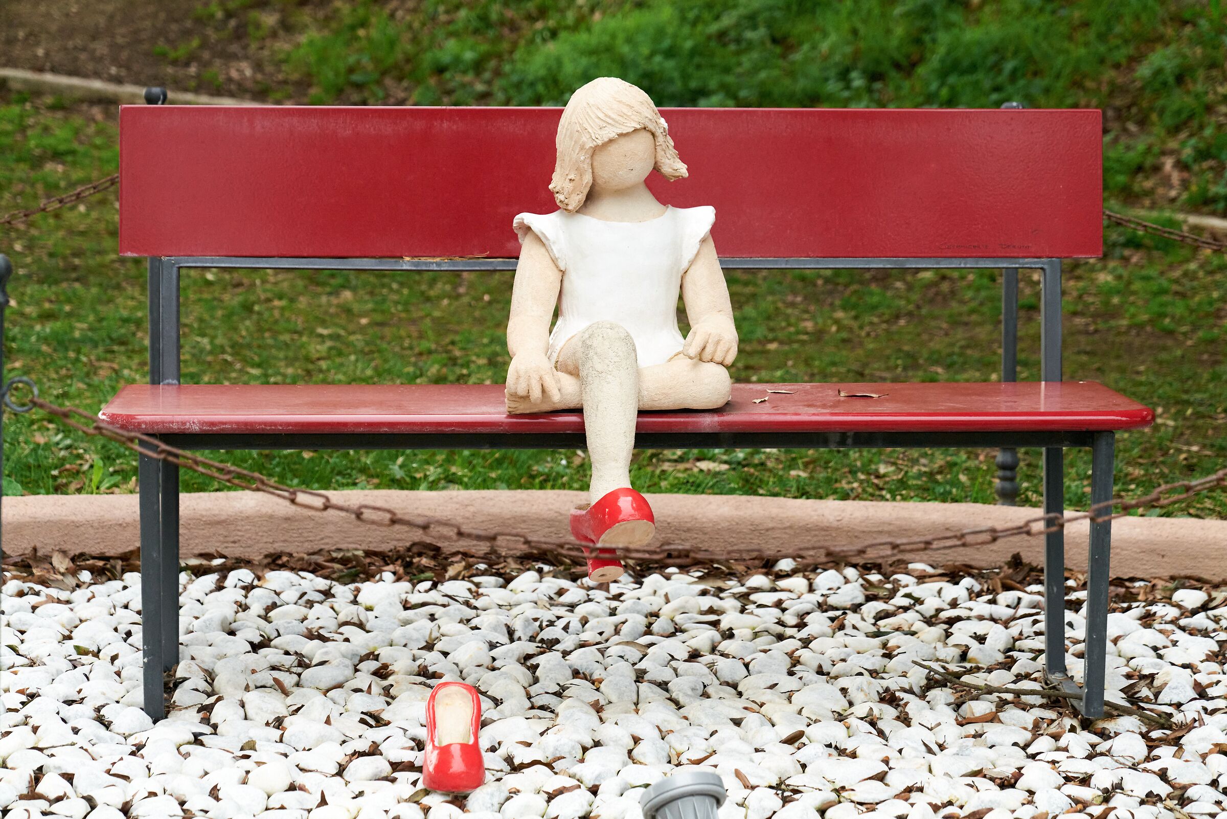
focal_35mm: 105
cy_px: 410
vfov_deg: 13.1
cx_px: 614
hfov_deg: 19.4
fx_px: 3580
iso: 6400
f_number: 5.6
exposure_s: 1/2000
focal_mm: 105
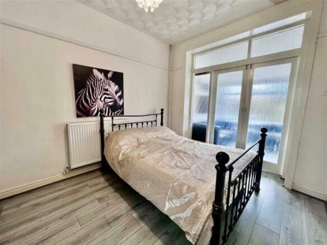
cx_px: 164
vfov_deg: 89.9
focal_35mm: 13
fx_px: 123
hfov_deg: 106.2
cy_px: 122
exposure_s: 1/100
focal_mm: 1.57
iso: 160
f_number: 1.8
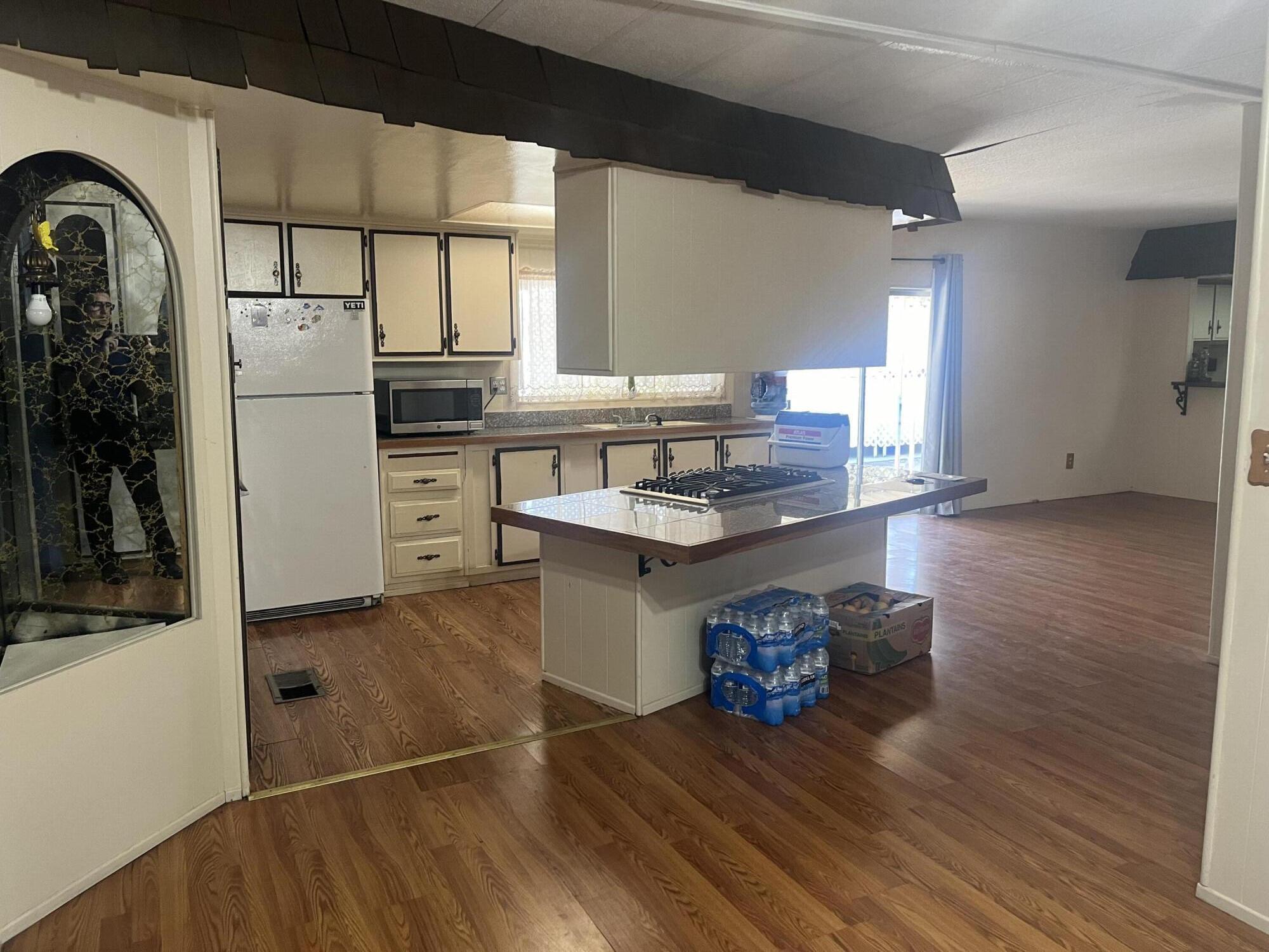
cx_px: 634
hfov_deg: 67.3
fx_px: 953
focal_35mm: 26
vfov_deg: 53.1
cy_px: 476
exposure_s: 1/60
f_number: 1.6
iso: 160
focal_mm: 5.1
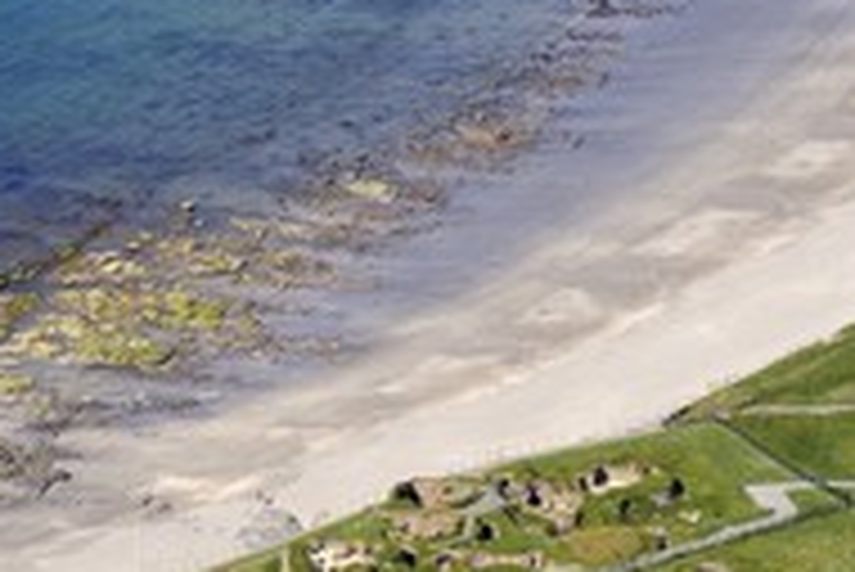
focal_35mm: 441
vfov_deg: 3.1
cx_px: 418
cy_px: 347
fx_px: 10481
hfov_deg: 4.7
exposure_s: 1/800
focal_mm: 200
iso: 400
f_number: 8
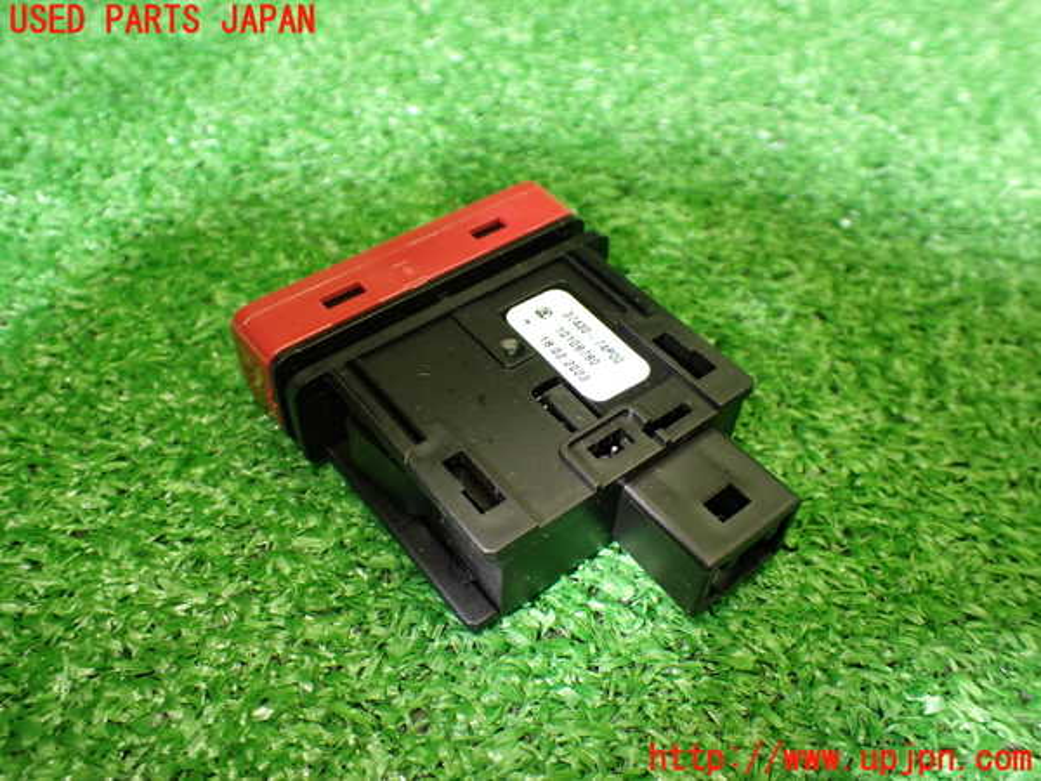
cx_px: 520
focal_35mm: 30
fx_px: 902
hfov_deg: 60.0
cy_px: 390
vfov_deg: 46.8
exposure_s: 1/125
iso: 320
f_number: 2.3
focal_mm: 5.4
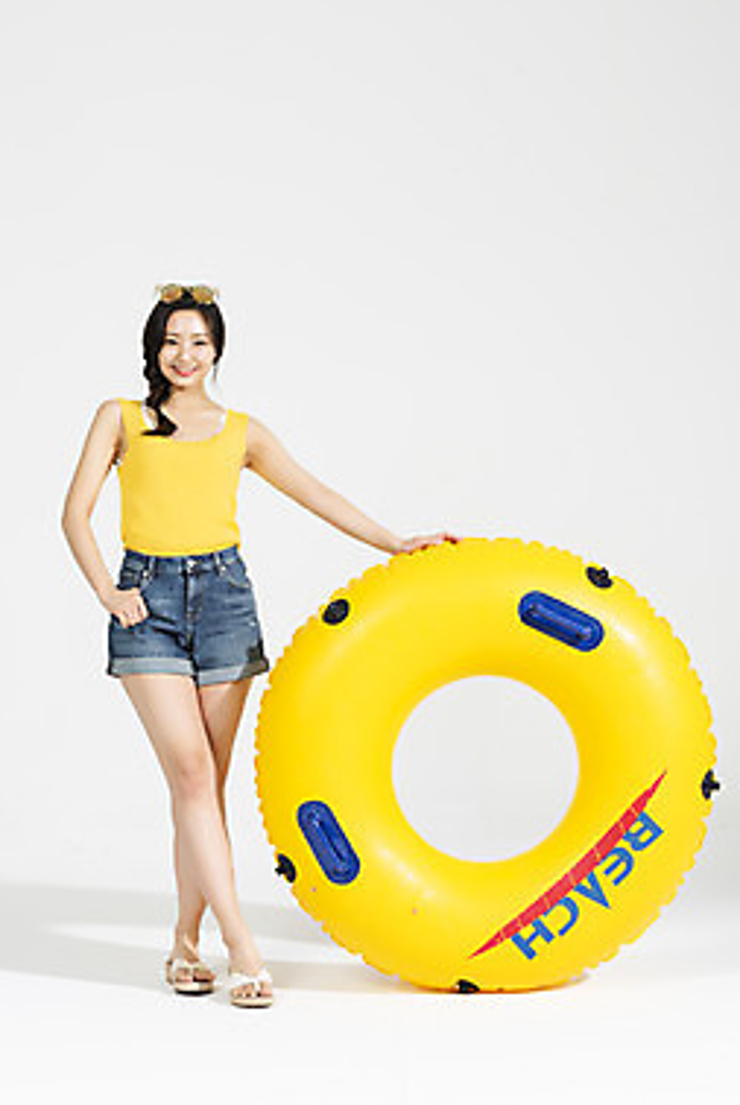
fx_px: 2275
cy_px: 564
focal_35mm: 74
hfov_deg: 18.5
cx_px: 382
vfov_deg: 27.3
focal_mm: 70
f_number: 14
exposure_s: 1/125
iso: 100
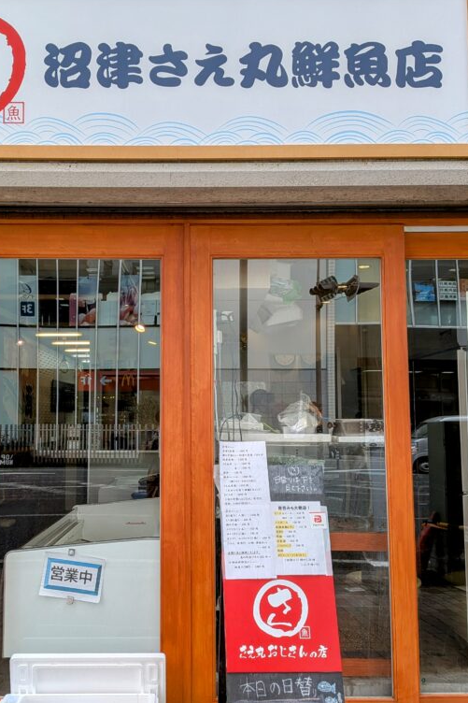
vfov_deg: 55.8
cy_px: 350
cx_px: 167
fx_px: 663
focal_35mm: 34
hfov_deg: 38.5
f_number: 1.7
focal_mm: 4.53
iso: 27
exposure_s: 1/387
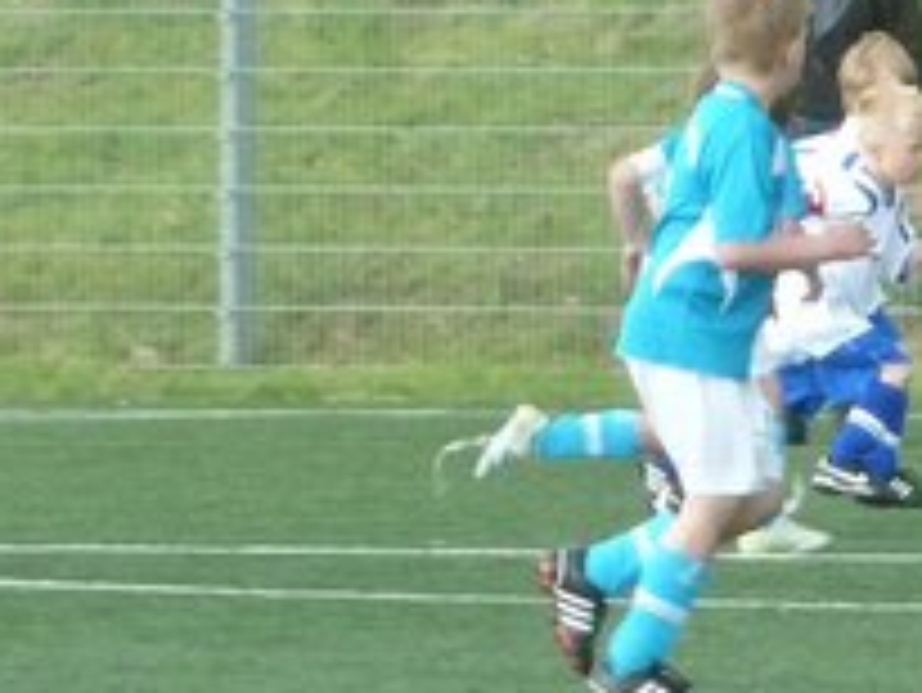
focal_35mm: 1023
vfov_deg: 1.5
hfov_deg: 1.9
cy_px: 254
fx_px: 27264
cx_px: 1264
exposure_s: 1/250
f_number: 4.9
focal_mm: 49.2
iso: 500
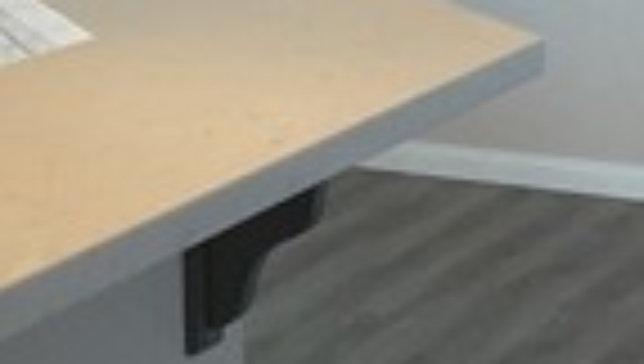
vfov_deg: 8.4
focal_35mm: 141
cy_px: -252
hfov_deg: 15.1
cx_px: 140
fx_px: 2412
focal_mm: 3
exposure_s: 1/60
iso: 64
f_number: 1.8
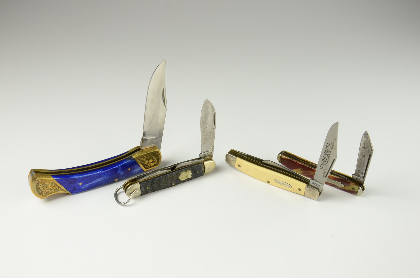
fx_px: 594
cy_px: 139
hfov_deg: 39.0
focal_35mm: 51
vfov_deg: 26.4
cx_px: 210
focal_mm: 34
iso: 500
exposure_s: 1/60
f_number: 7.1
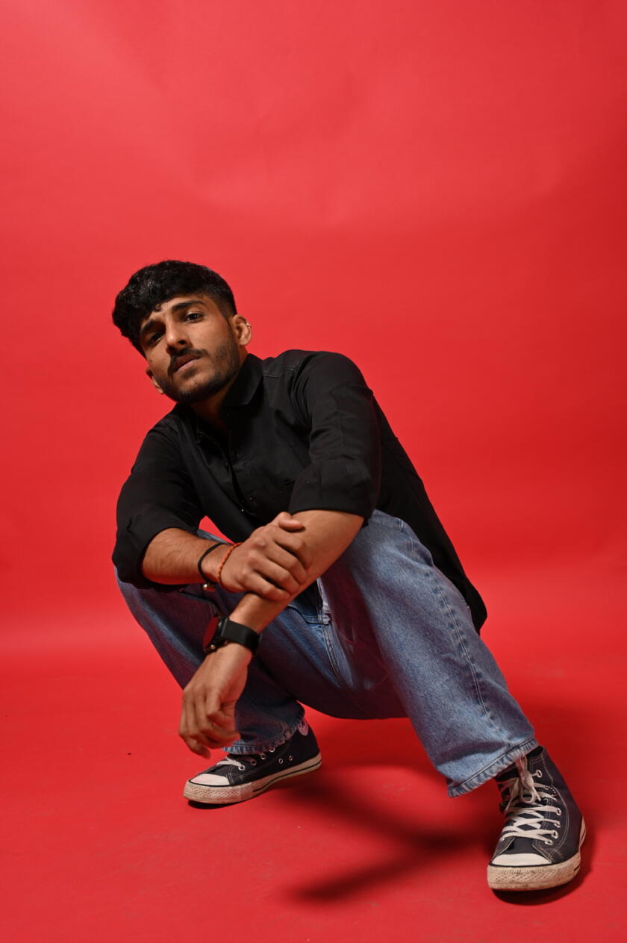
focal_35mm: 45
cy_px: 472
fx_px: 1177
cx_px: 314
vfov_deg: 43.6
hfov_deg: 29.8
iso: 200
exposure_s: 1/160
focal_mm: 45
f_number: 4.5
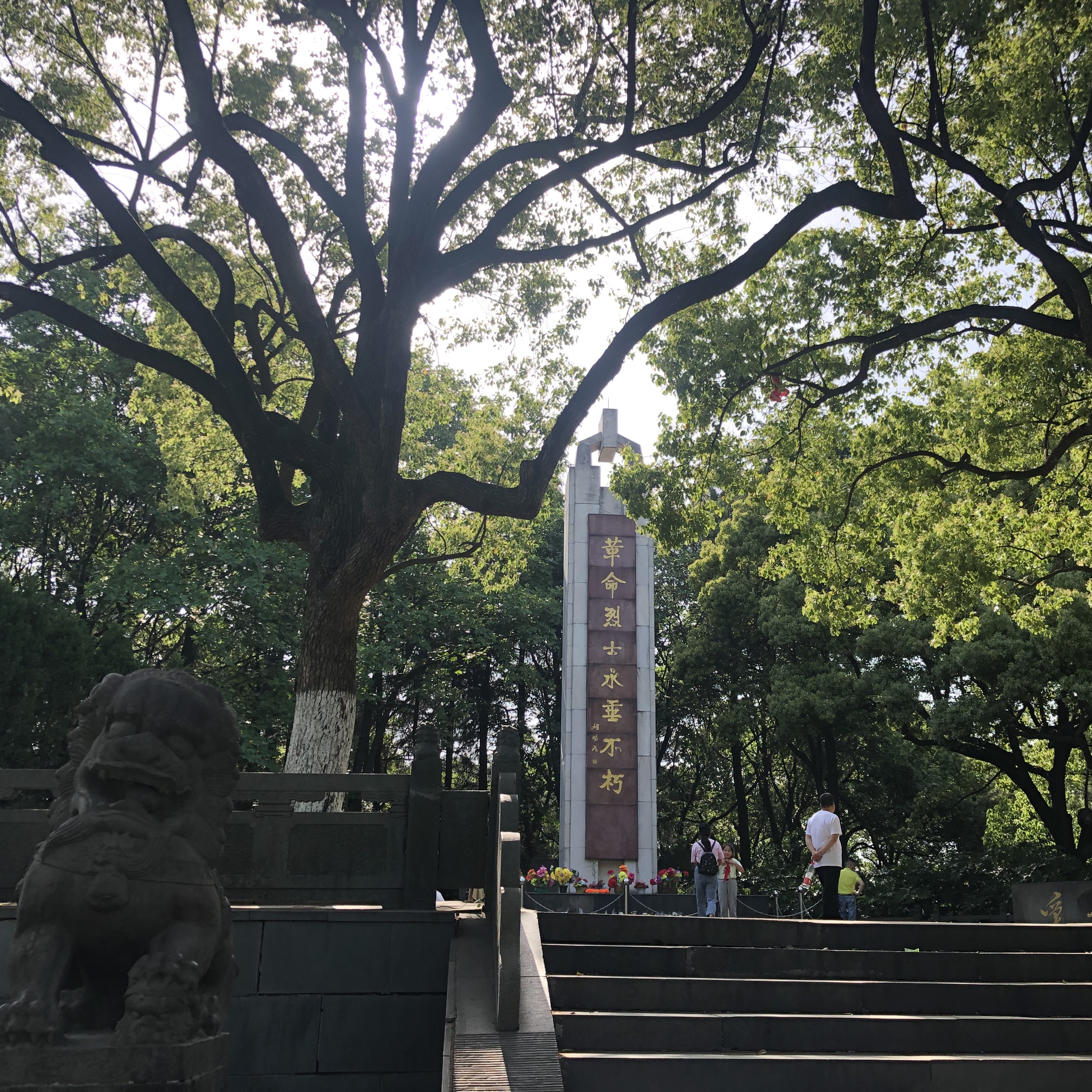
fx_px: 1213
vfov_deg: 48.4
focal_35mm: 34
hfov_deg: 48.4
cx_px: 584
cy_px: 532
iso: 20
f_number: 1.8
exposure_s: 1/495
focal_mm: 3.99
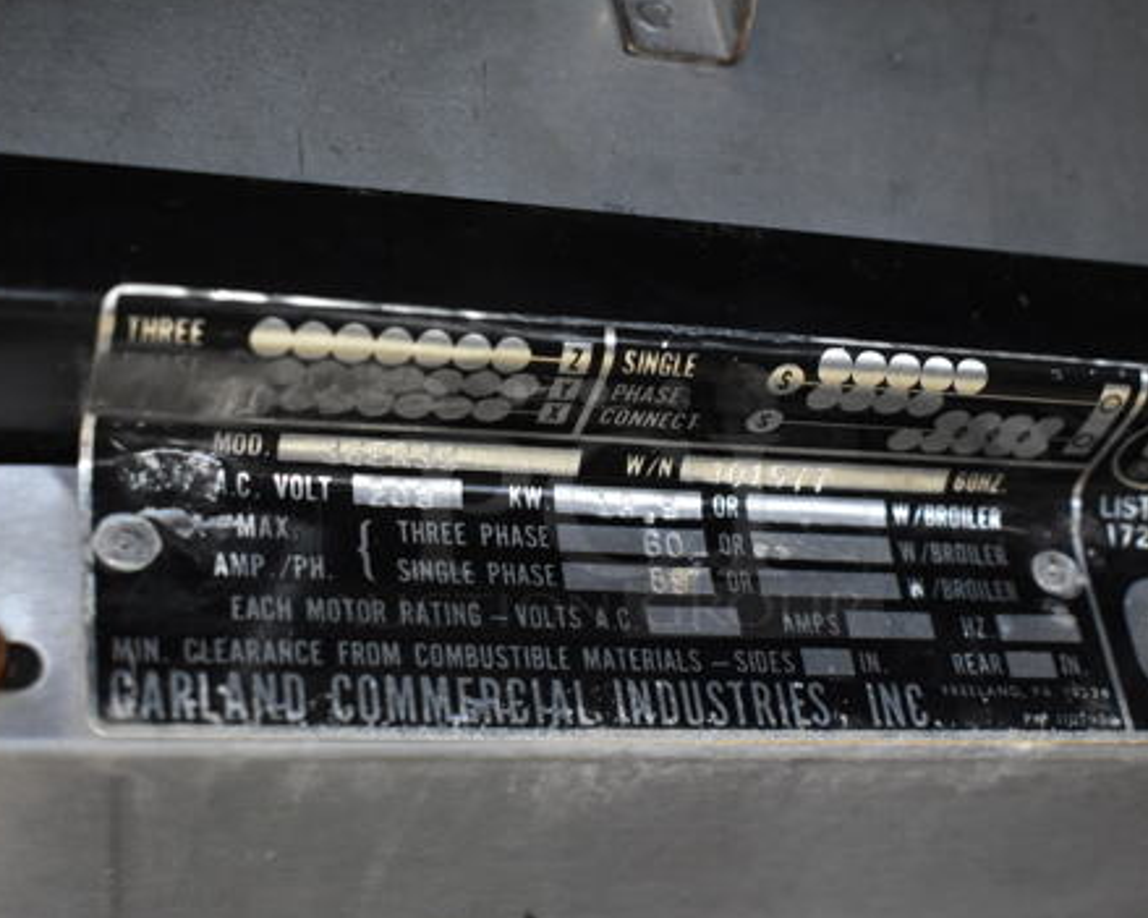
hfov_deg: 31.1
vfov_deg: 25.1
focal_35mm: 61
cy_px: 500
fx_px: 2060
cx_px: 594
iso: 2500
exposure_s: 1/50
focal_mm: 31
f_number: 4.2
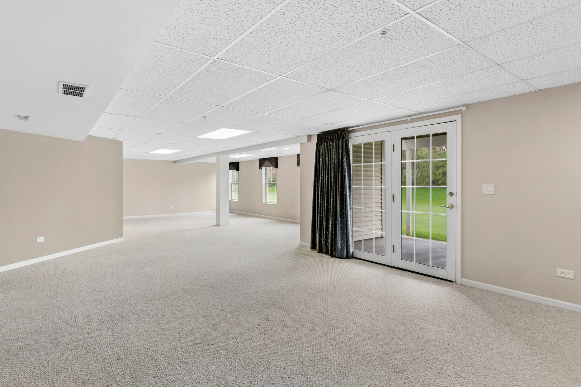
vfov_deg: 67.4
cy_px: 194
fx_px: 290
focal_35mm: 18
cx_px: 290
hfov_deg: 90.0
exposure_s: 1/20
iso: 320
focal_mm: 12
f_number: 8
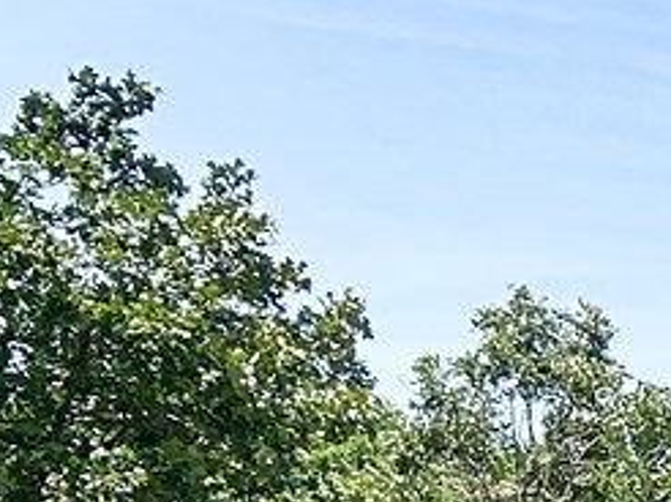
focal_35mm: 203
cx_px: 2291
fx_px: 3931
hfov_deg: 7.8
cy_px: 1176
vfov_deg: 6.9
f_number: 1.5
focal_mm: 5.7
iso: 50
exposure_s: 1/2208
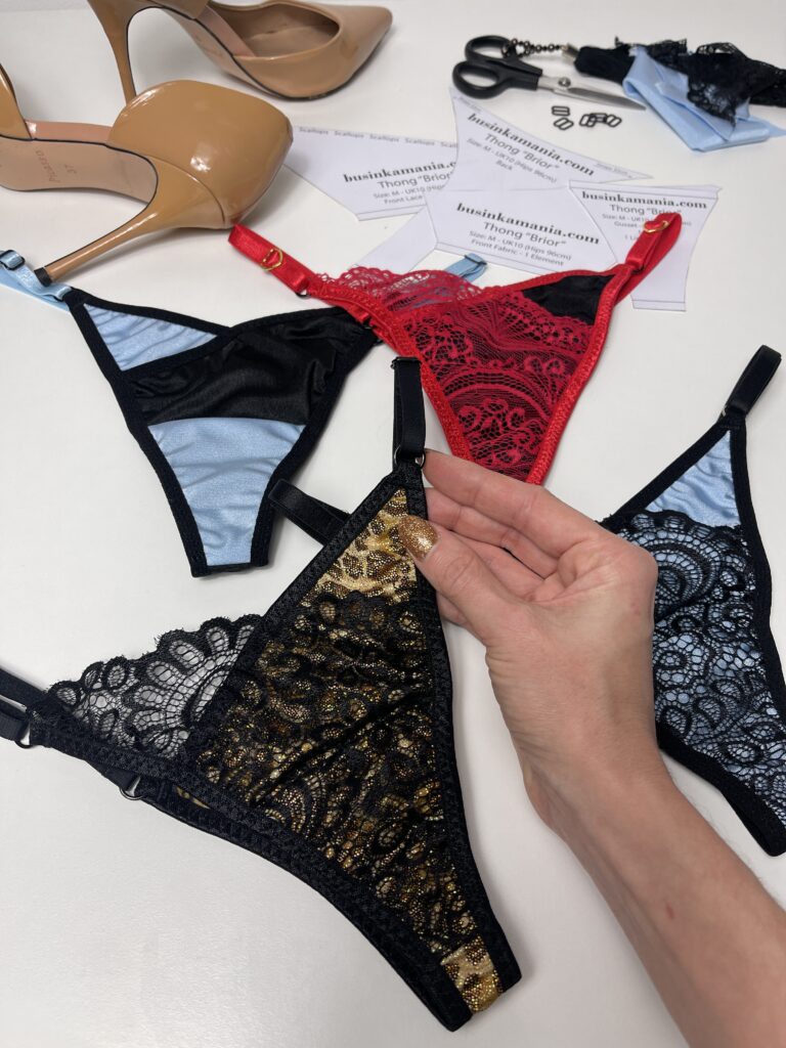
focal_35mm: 25
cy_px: 524
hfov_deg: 54.9
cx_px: 393
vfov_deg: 69.4
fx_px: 757
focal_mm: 5.1
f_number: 1.6
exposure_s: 1/100
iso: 50
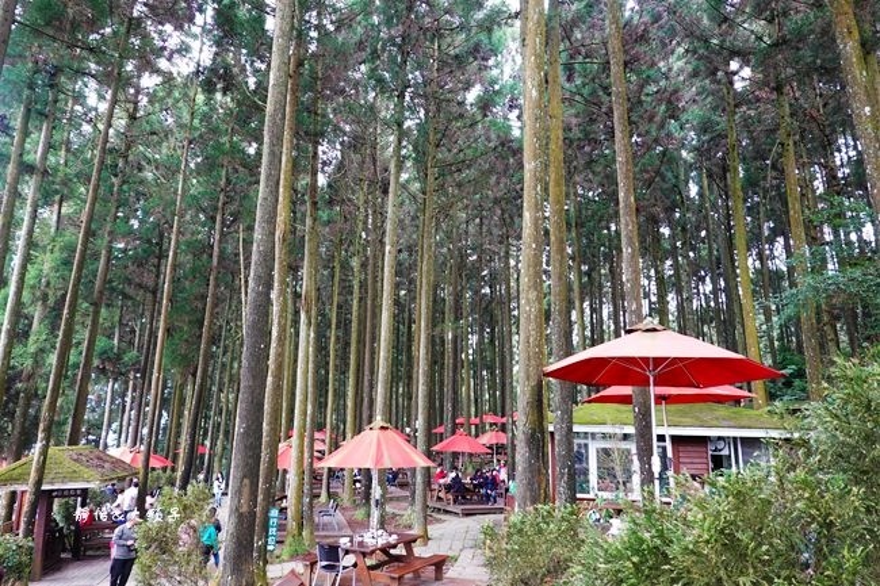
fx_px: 586
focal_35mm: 24
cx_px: 440
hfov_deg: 73.8
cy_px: 293
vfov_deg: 53.1
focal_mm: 9
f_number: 2.8
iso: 125
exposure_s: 1/30
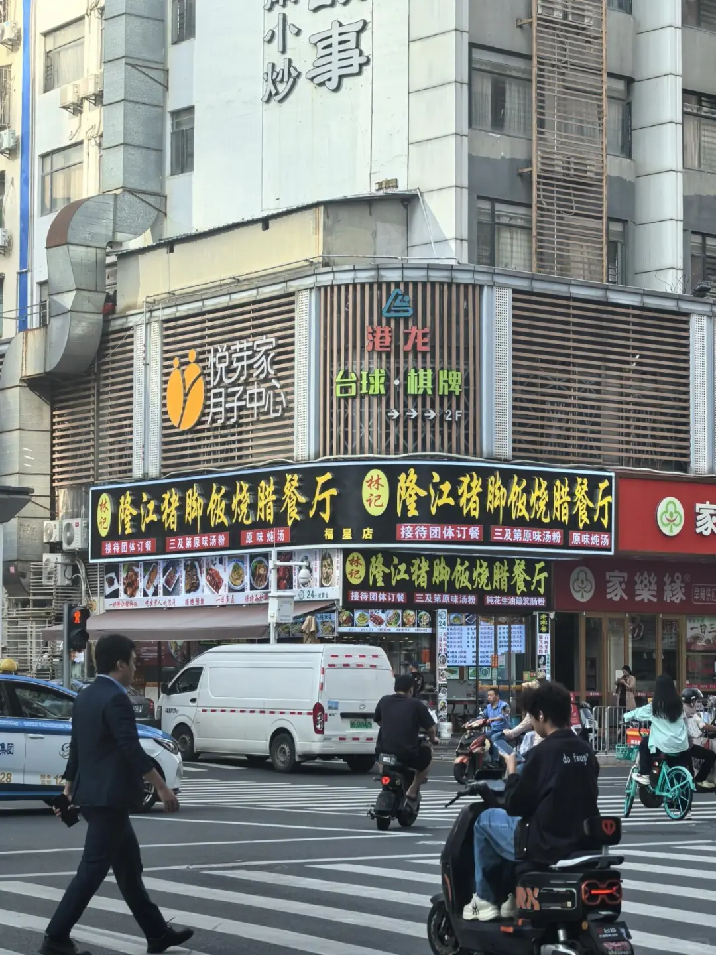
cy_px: 478
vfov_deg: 20.7
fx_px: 2620
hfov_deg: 15.6
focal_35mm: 95
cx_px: 358
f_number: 2.1
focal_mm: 15
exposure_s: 1/1479
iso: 64
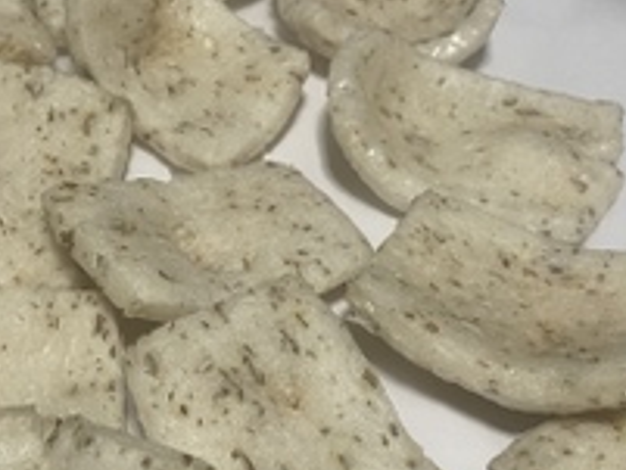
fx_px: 1122
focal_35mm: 62
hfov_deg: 31.1
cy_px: 380
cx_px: 243
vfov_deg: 23.3
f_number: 1.6
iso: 100
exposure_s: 1/50
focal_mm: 4.2
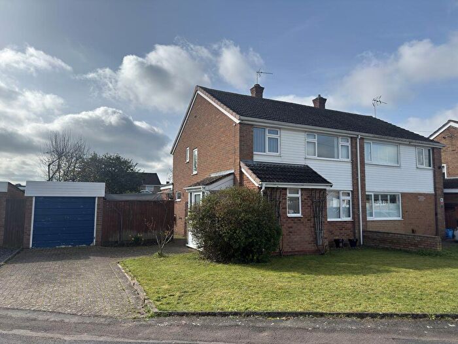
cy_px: 172
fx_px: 318
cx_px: 229
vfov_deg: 56.8
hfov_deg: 71.6
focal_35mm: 24
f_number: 1.78
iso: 64
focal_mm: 6.76
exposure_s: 1/6173
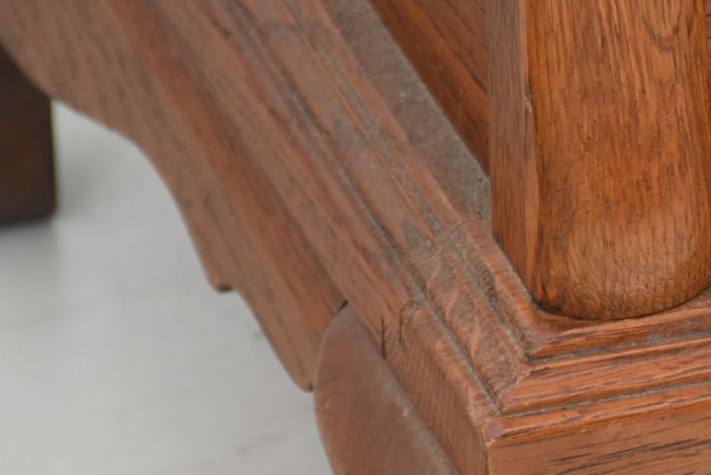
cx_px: 1018
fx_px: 14424
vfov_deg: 1.9
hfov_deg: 2.8
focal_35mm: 730
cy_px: 544
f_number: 7.1
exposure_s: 1/125
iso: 200
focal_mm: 140
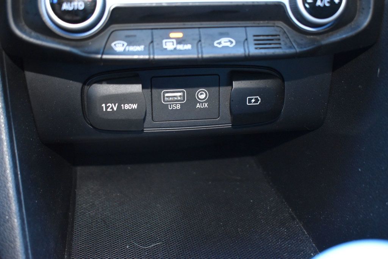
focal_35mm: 44
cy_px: 130
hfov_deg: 45.0
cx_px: 194
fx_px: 469
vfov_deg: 30.8
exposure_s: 1/30
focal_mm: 29
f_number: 4.2
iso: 2500
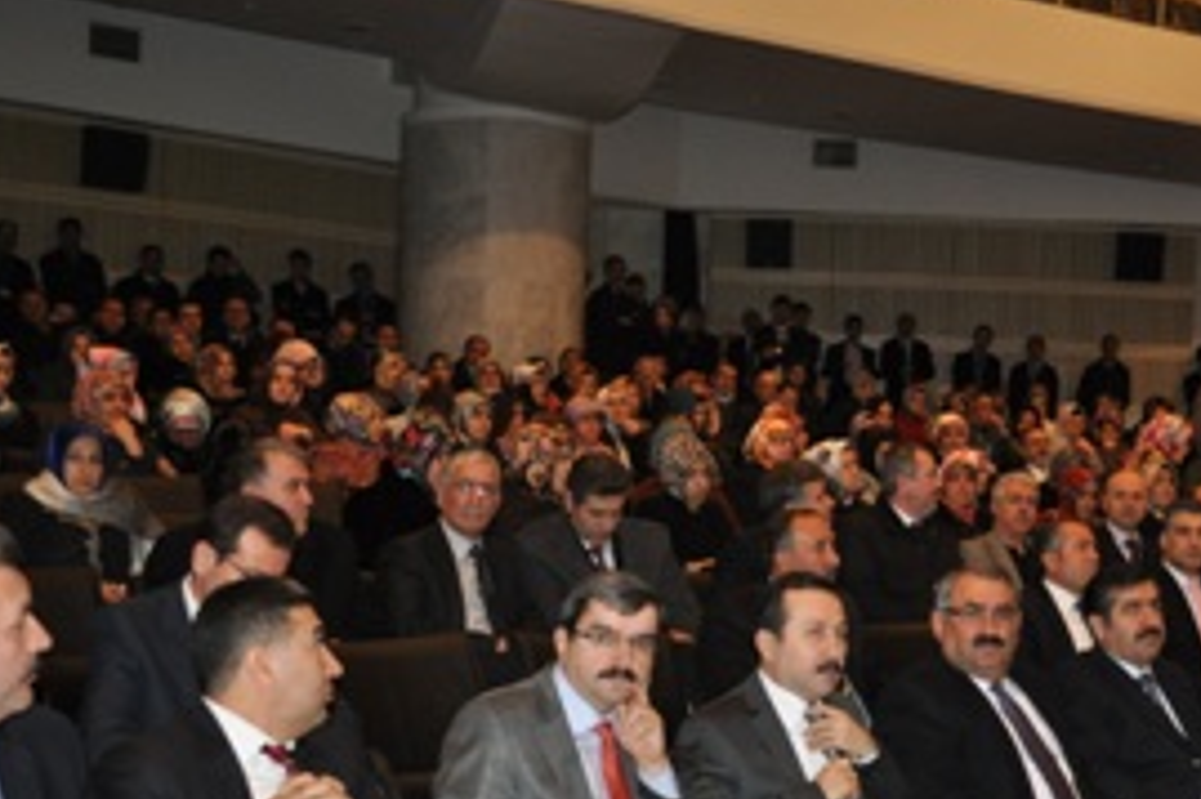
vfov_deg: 24.2
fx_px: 1834
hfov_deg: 35.8
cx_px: 817
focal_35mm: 55
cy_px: 634
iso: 800
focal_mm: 22
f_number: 4
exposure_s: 1/60
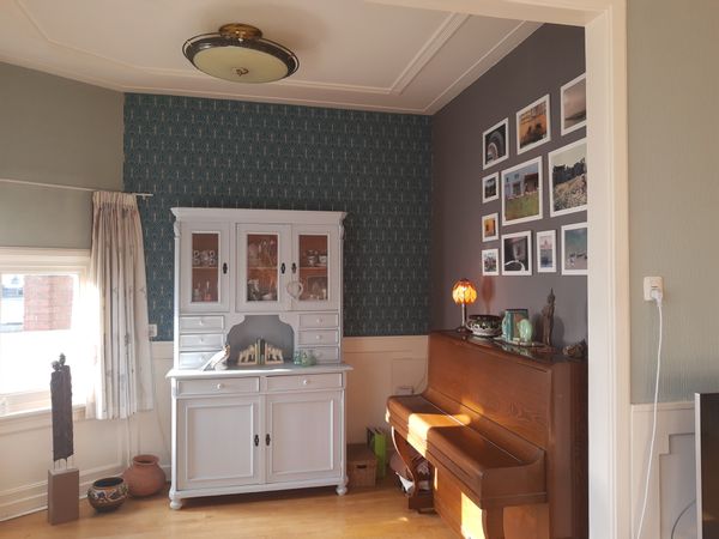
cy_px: 270
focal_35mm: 26
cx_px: 360
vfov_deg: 53.1
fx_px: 540
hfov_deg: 67.3
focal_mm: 4.75
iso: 40
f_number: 1.7
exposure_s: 1/156
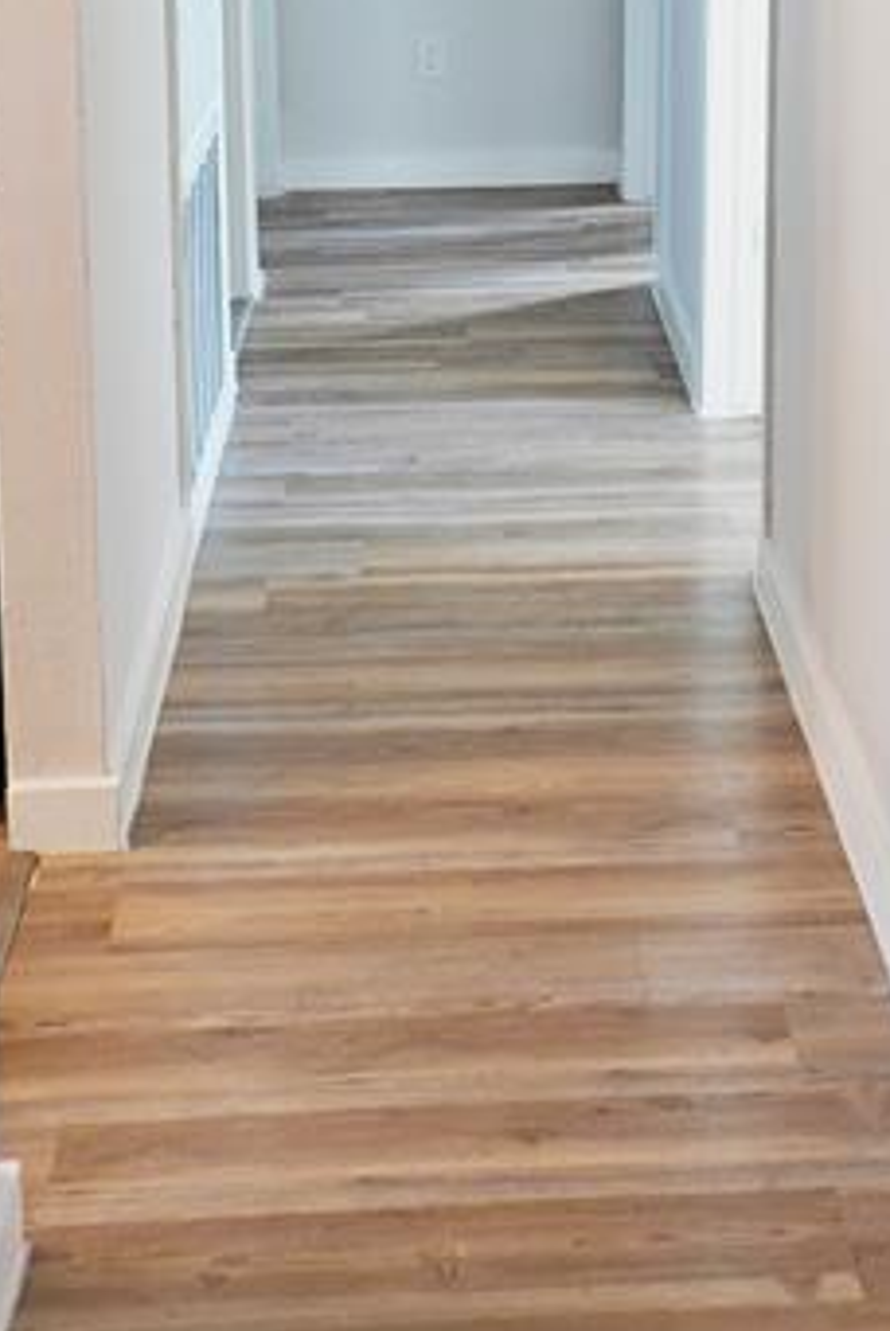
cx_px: 597
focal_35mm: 54
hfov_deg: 25.0
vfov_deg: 34.0
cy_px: 39
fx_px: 1998
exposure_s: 1/60
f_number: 4
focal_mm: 16
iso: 640
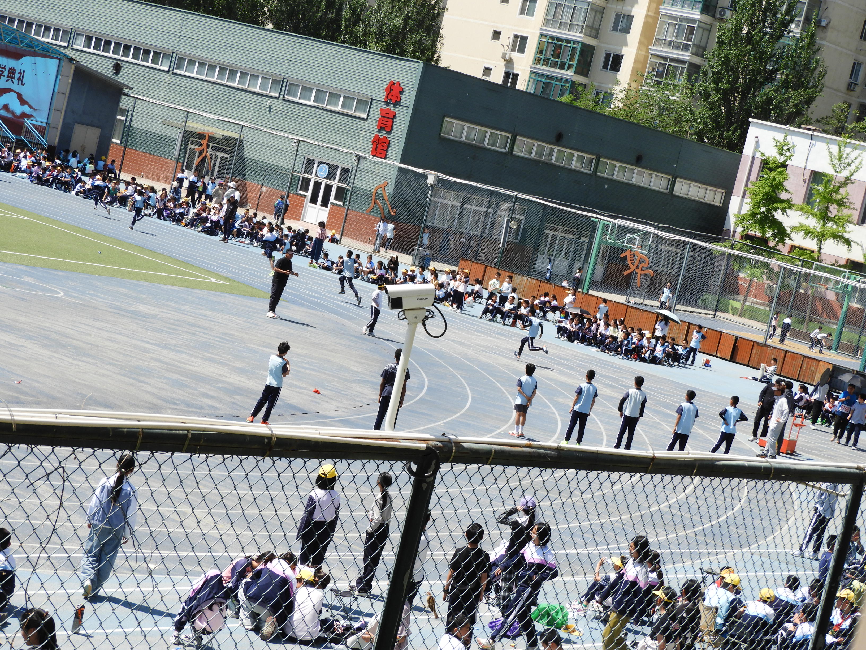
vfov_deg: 17.4
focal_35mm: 85
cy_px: 325
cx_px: 433
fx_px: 2126
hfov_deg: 23.0
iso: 100
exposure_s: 1/640
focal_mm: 15.2
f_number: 4.5
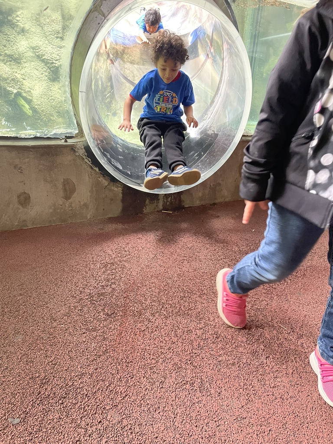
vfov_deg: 67.3
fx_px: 333
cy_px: 222
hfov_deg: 53.1
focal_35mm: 26
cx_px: 166
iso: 250
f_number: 1.6
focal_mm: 4.2
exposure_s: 1/60
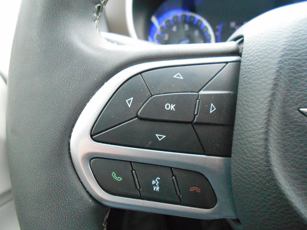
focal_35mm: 26
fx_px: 231
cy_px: 115
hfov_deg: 67.3
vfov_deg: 53.1
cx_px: 154
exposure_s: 1/160
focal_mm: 4.6
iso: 800
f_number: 3.2
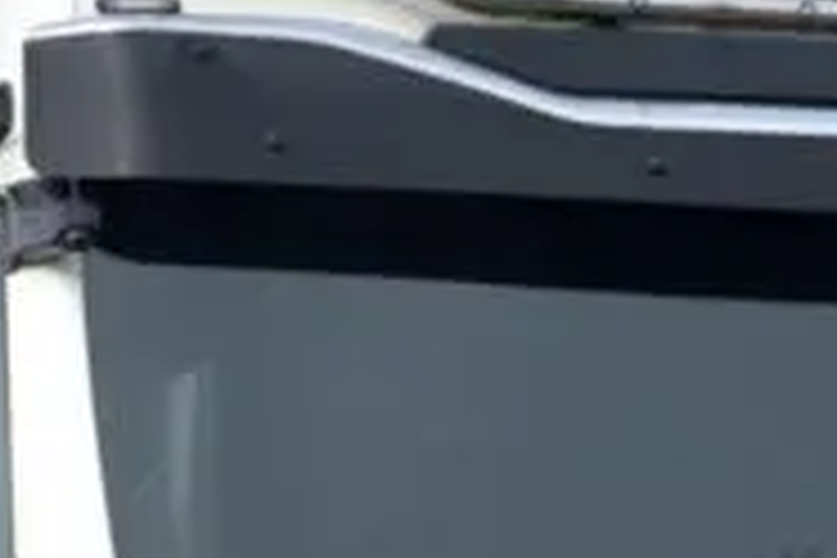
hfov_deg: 5.7
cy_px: 1084
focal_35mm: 358
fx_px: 8323
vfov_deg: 3.8
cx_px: -50
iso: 320
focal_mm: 65
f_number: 6.3
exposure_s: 1/640
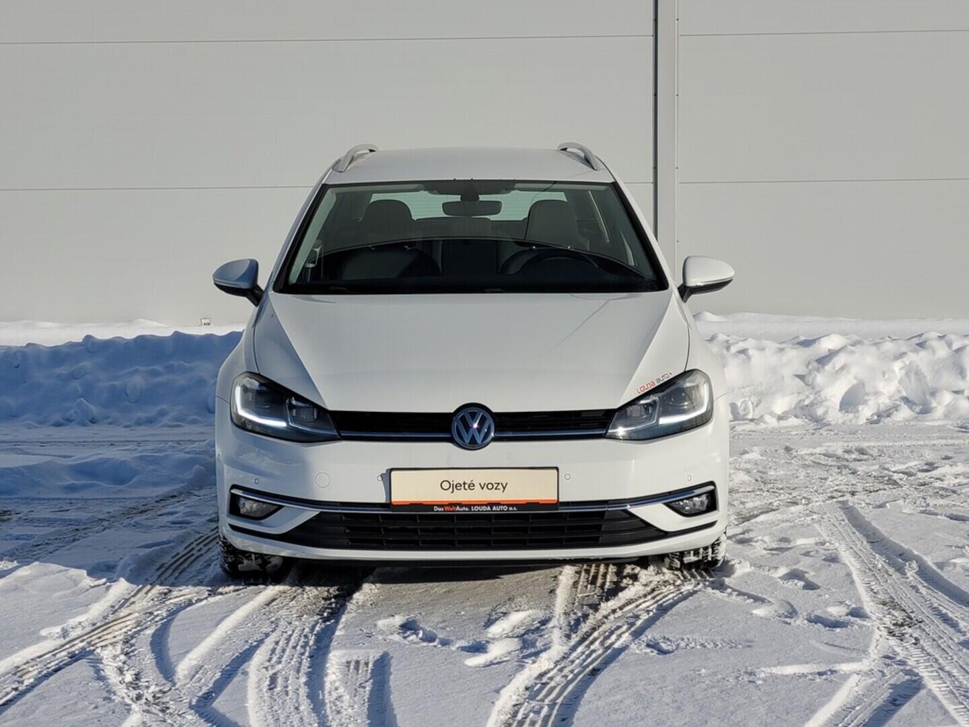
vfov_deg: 19.4
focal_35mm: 76
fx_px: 2127
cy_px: 364
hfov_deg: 25.7
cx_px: 484
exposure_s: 1/2038
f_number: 2.4
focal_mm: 7.12
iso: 25
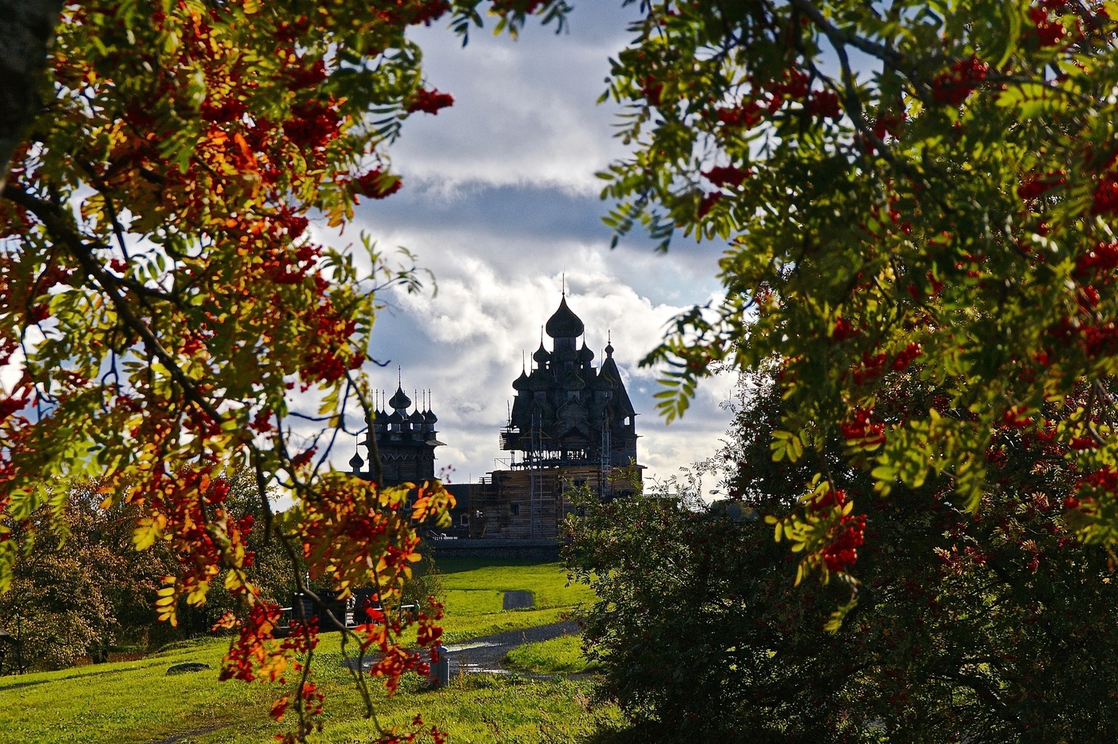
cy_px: 372
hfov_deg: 15.2
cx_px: 559
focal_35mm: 135
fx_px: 4190
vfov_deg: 10.2
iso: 100
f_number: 9
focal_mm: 90
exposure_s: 1/160
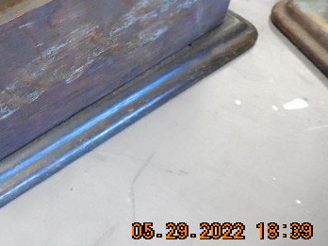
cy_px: 49
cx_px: 36
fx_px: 436
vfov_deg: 30.7
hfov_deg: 38.5
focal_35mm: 46
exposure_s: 1/30
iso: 1600
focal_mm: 4.5
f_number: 3.7
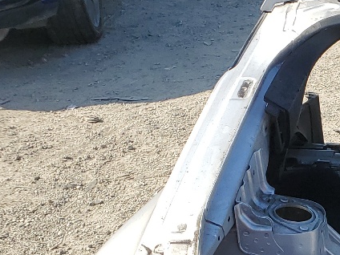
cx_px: 544
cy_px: 350
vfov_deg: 14.3
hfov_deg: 17.5
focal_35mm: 98
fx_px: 963
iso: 50
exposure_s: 1/1667
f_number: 1.5
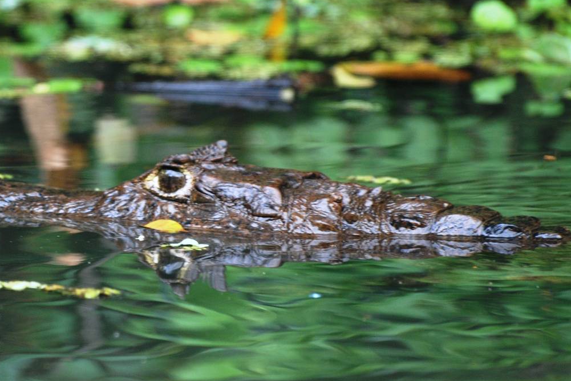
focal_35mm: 648
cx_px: 169
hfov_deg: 3.2
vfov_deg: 2.1
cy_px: 190
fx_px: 10280
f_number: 5.6
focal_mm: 270
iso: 400
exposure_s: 1/160
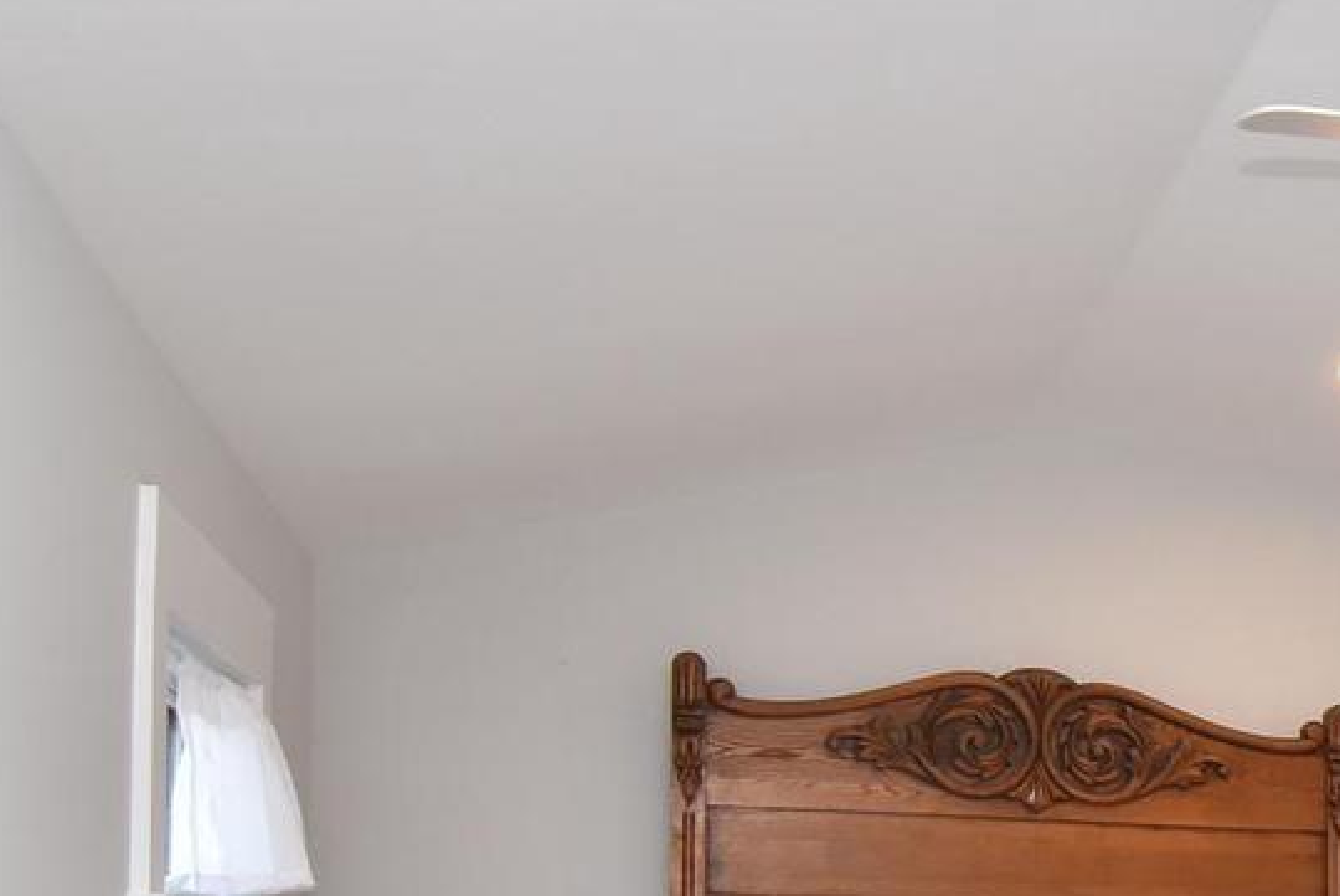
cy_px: 985
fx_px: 1788
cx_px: 1650
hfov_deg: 32.9
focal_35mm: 48
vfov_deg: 26.0
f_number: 8
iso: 800
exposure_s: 1/60
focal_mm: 12
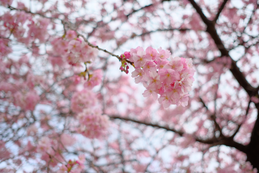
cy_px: 86
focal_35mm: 35
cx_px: 130
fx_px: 252
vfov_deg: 37.9
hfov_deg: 54.4
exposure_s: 1/3500
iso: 800
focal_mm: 23
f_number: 2
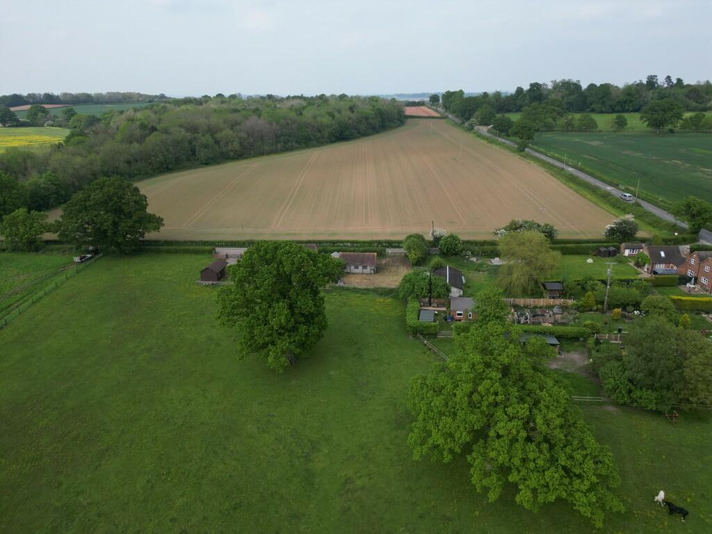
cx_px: 356
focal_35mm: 24
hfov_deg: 71.6
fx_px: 494
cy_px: 267
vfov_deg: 56.8
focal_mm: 6.72
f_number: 1.7
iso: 140
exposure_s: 1/2000
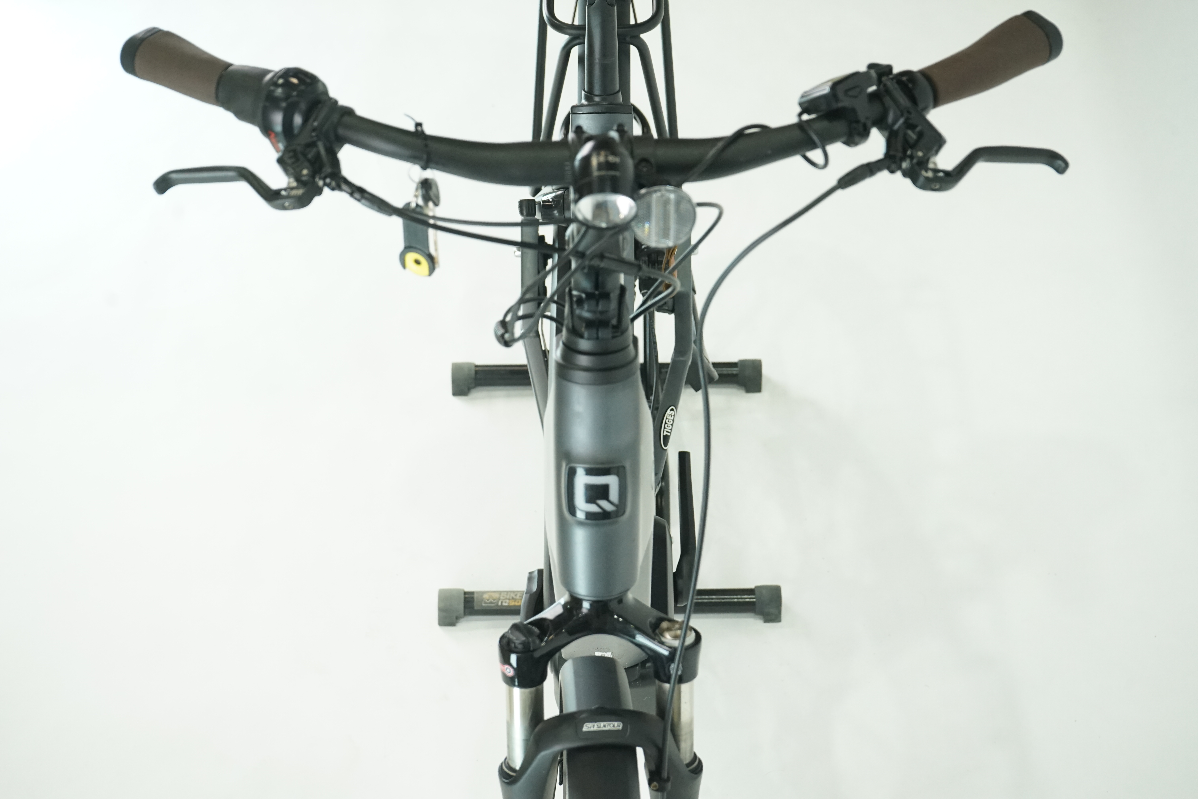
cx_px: 599
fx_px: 2329
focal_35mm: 70
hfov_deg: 28.8
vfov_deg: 19.5
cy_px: 400
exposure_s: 1/200
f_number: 7.1
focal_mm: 70
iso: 2500
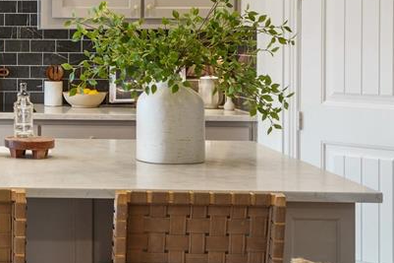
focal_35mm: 92
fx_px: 1006
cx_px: -42
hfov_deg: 21.0
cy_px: 22
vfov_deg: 14.7
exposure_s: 1/5
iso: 640
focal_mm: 24
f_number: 9
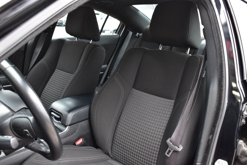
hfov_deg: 53.1
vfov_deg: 36.8
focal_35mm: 36
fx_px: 247
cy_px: 82
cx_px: 124
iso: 1100
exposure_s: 1/15
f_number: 6.3
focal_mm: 24
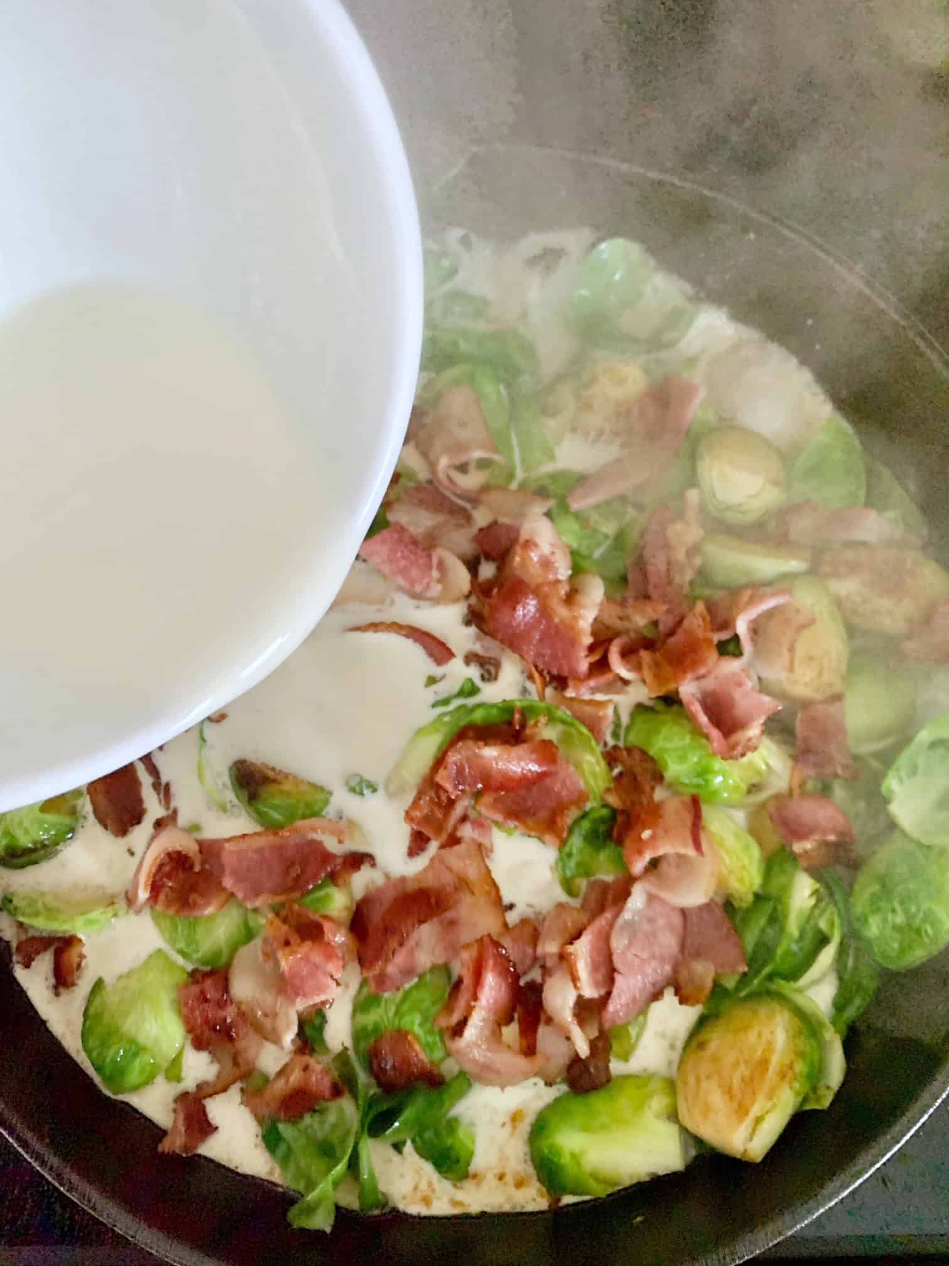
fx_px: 950
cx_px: 474
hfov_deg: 53.1
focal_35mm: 26
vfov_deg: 67.3
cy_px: 633
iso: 640
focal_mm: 4.2
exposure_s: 1/30
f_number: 1.8
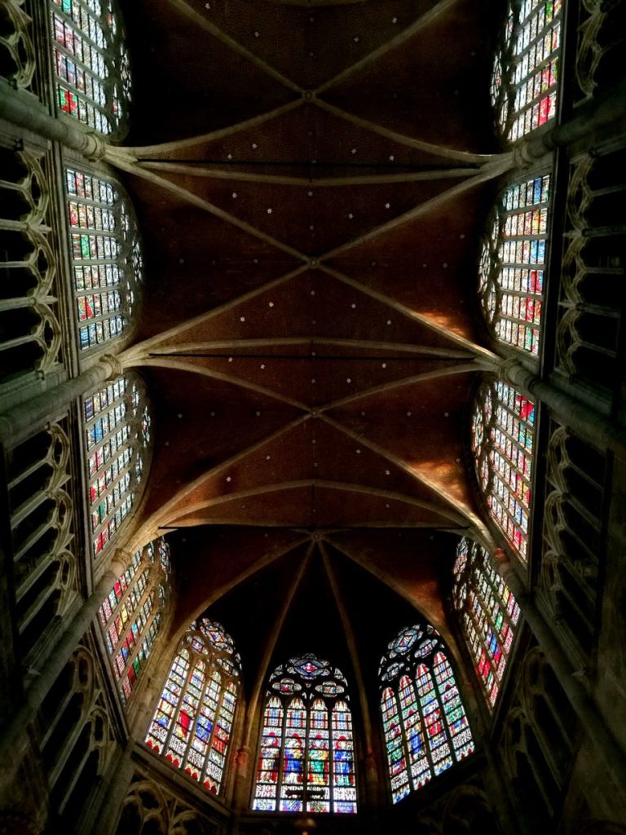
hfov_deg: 48.2
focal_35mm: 29
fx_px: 699
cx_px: 313
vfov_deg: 61.7
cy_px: 418
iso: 160
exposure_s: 1/4
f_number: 2.2
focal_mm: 4.15
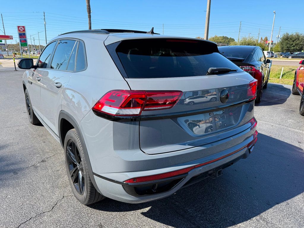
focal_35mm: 24
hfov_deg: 71.6
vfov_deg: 56.8
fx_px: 211
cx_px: 152
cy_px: 114
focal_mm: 6.76
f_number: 1.78
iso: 80
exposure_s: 1/2000
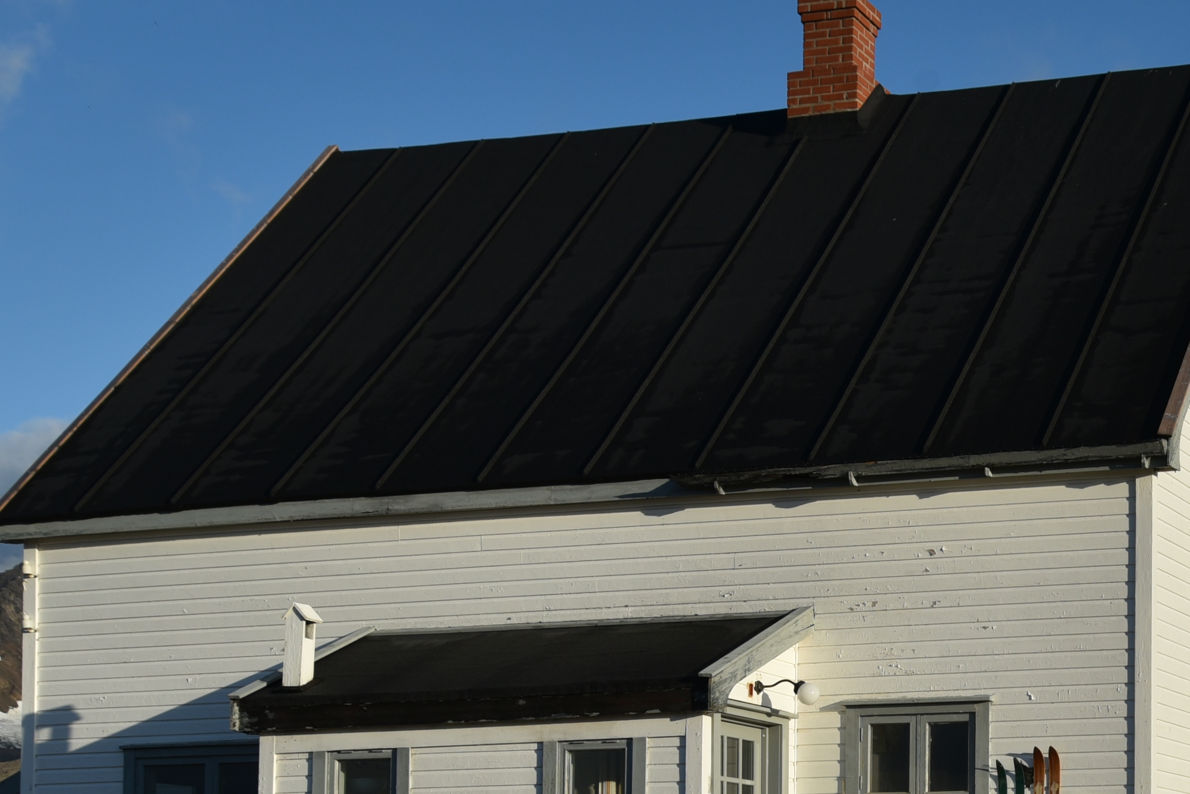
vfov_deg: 17.7
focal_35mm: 75
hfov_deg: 25.6
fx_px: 2480
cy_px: 821
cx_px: 1202
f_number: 8
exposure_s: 1/500
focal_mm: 32
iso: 160
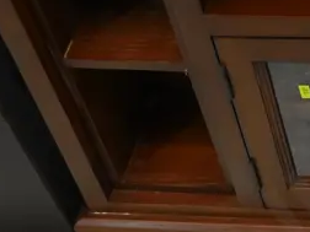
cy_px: 112
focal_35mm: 122
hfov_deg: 15.0
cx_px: 458
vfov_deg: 12.1
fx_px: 1093
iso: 400
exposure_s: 1/60
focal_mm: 15
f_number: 3.6
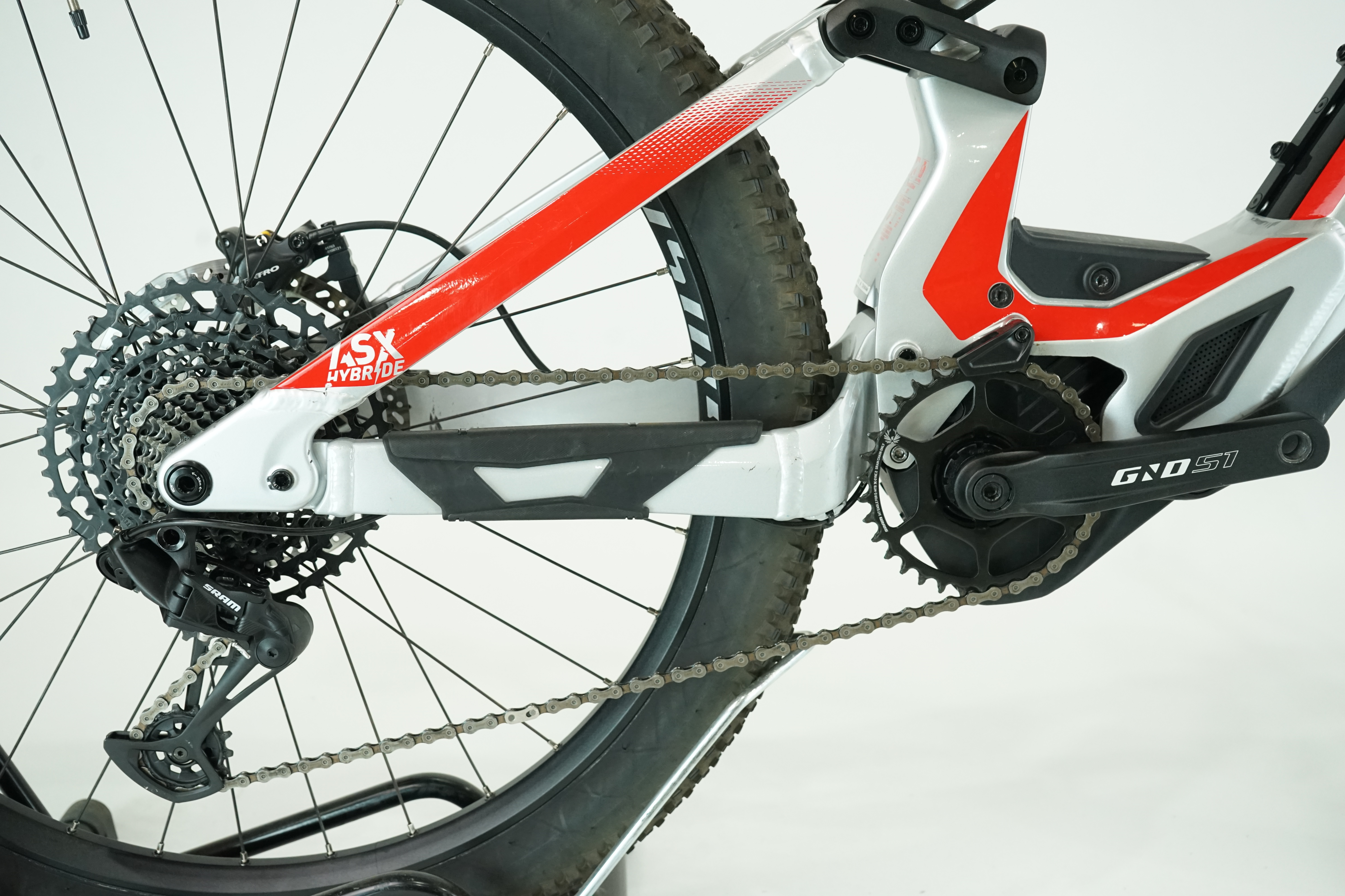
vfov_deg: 33.4
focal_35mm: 40
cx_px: 672
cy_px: 448
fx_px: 1494
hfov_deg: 48.5
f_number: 6.3
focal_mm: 40
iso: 2500
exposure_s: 1/200
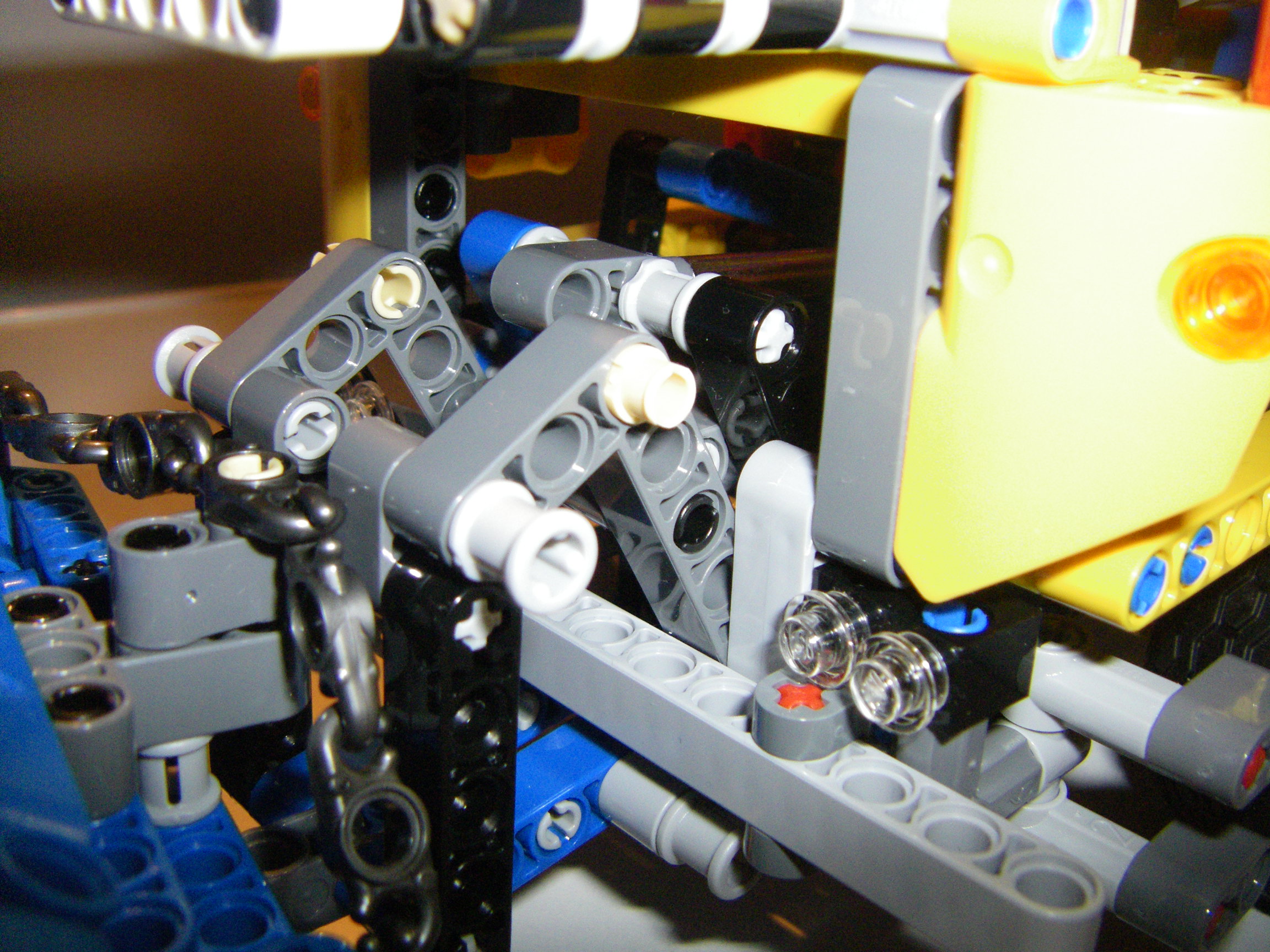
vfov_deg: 37.7
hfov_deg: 49.0
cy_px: 476
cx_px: 635
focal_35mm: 38
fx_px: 1394
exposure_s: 1/50
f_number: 7
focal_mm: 6.3
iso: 400
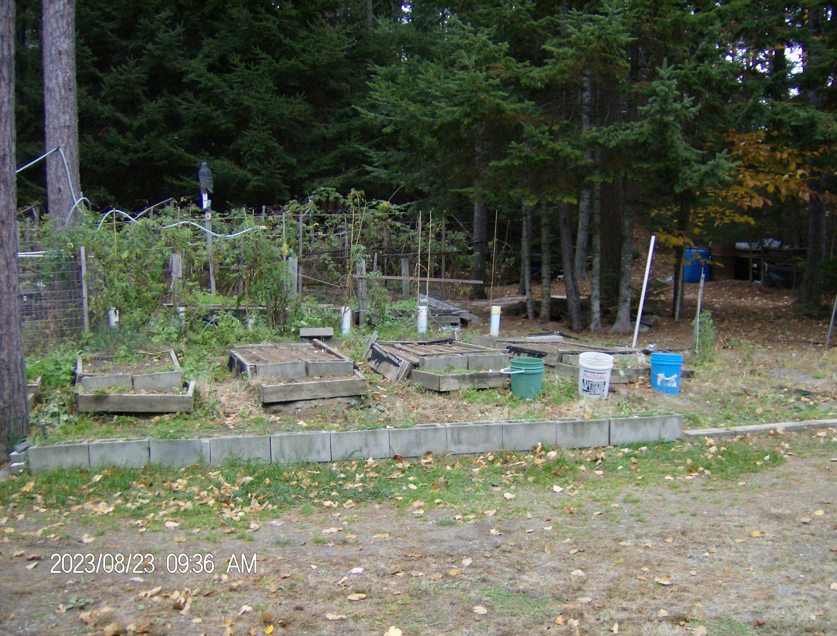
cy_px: 318
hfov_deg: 51.1
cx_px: 418
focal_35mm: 36
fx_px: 875
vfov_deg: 40.0
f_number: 2.8
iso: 100
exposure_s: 1/112
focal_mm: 6
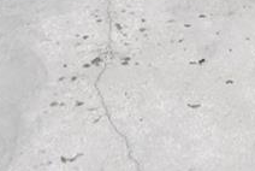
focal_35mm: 113
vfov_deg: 9.2
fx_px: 802
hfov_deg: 17.3
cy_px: -378
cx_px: 300
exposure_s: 1/2000
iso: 800
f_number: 3.5
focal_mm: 10
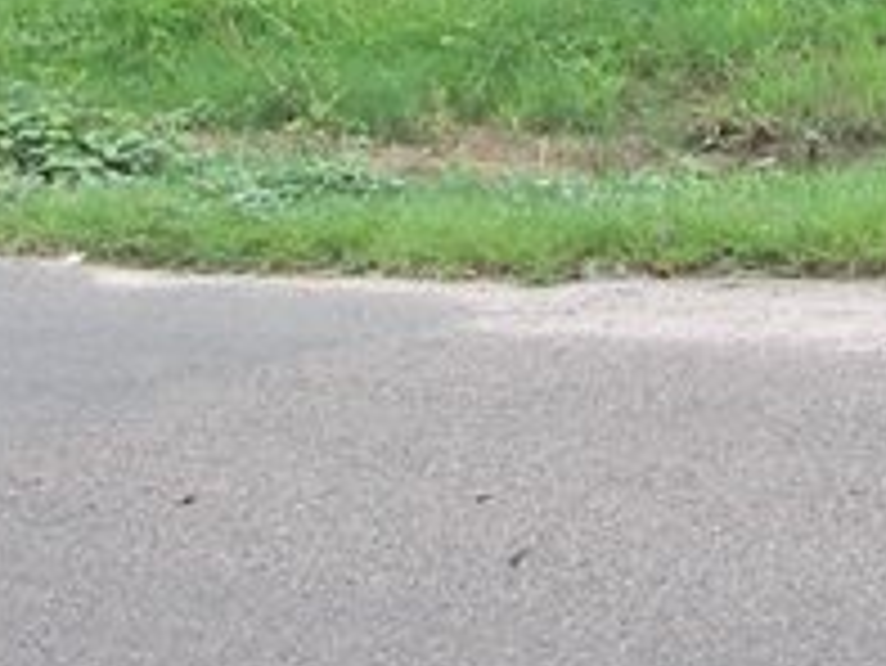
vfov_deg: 9.9
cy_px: -333
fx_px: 3739
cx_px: 944
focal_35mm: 146
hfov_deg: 13.3
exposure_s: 1/320
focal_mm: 6
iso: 50
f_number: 2.8
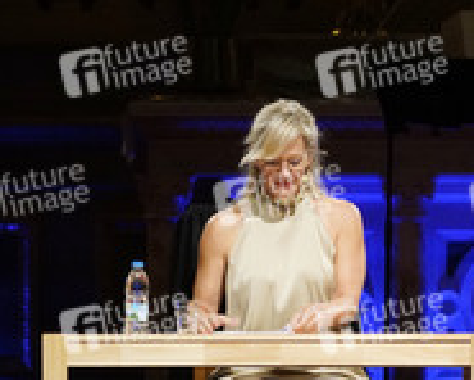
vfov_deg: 2.4
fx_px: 8992
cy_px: 259
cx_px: 570
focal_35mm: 641
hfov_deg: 3.0
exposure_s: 1/200
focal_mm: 280
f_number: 5.6
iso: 6400
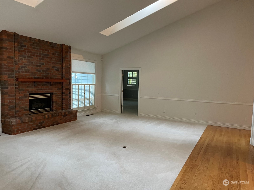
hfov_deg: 67.3
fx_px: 191
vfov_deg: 53.1
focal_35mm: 26
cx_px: 127
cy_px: 95
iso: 250
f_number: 1.6
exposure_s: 1/60
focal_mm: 4.2
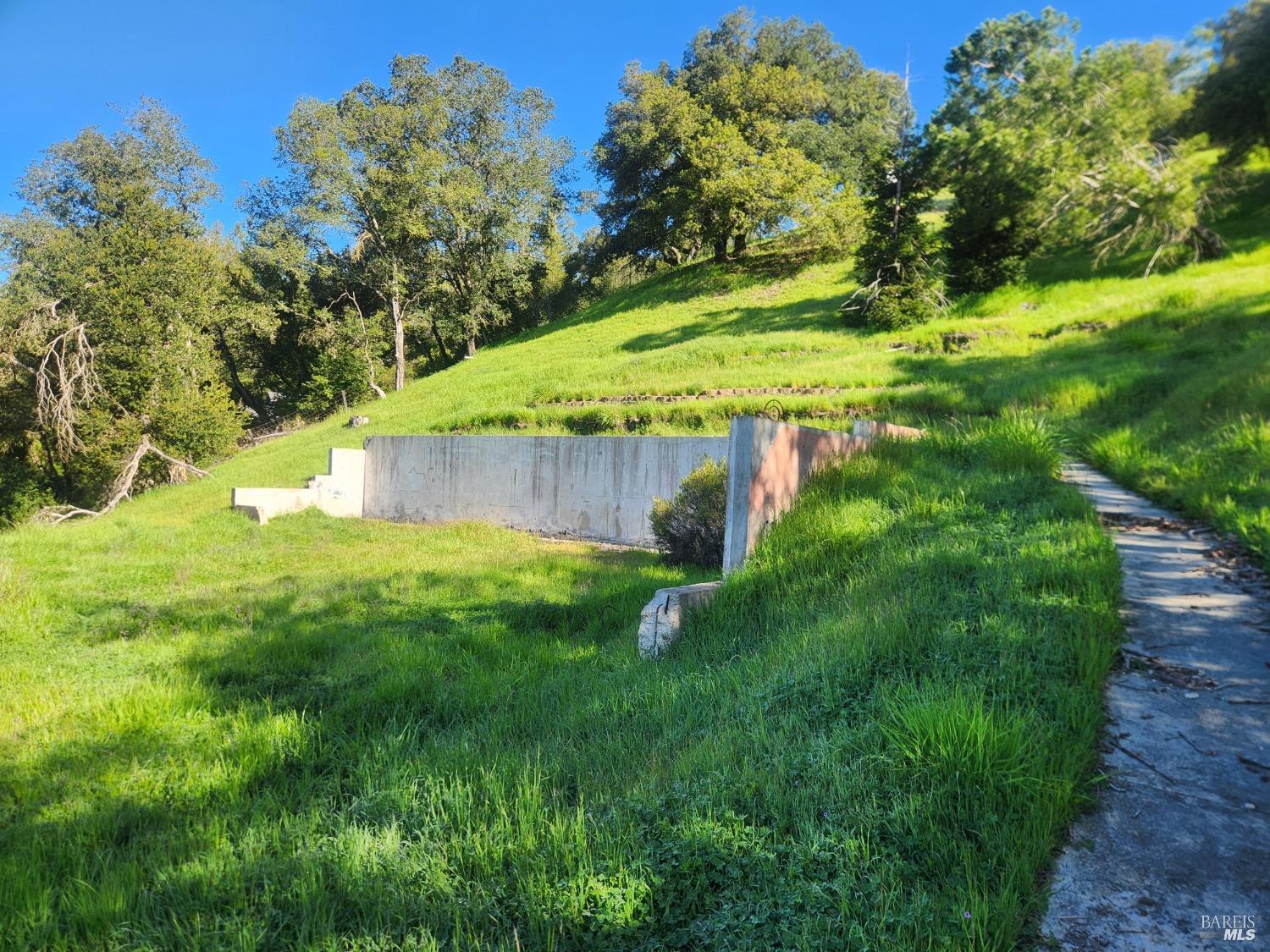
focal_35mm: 23
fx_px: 844
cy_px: 476
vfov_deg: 58.9
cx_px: 635
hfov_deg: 73.9
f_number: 1.8
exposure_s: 1/565
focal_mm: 5.4
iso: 20
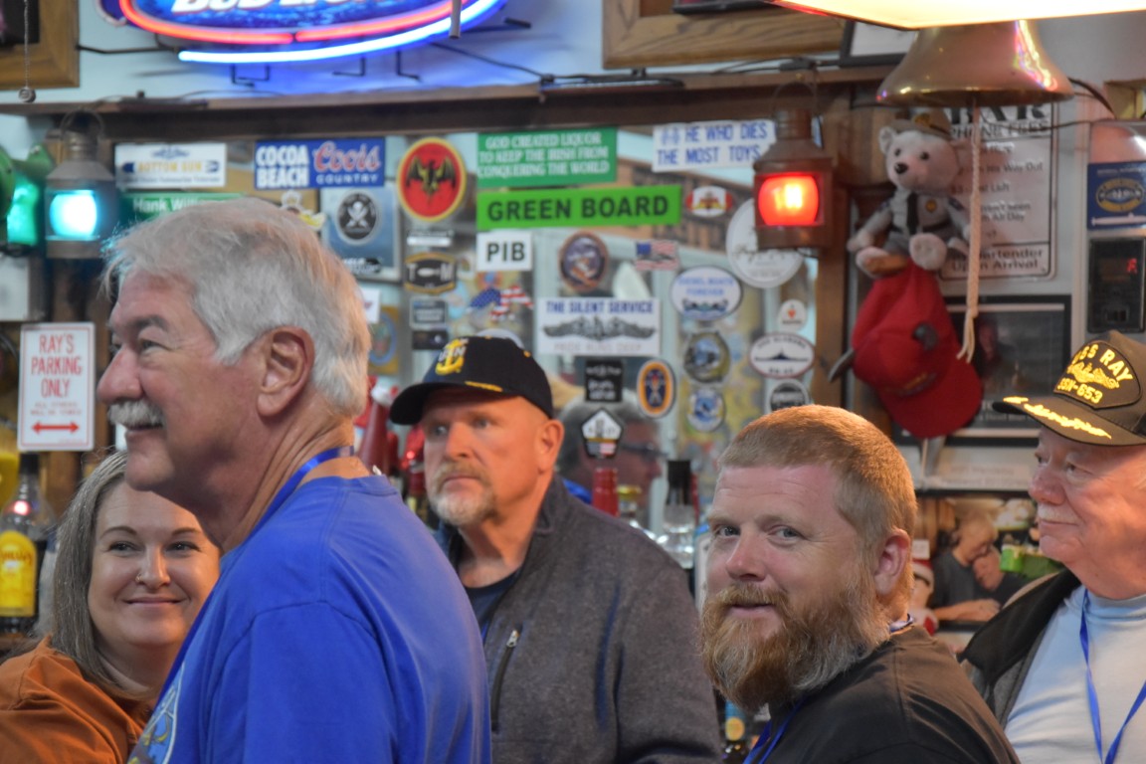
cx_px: 573
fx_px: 3820
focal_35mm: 120
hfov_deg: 17.1
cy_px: 382
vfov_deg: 11.4
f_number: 5.3
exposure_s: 1/125
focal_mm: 80
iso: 2500
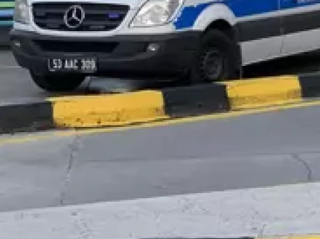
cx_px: 380
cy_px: -113
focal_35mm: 155
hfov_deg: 12.5
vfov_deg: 9.3
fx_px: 1432
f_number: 2.4
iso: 50
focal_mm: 6
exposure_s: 1/122
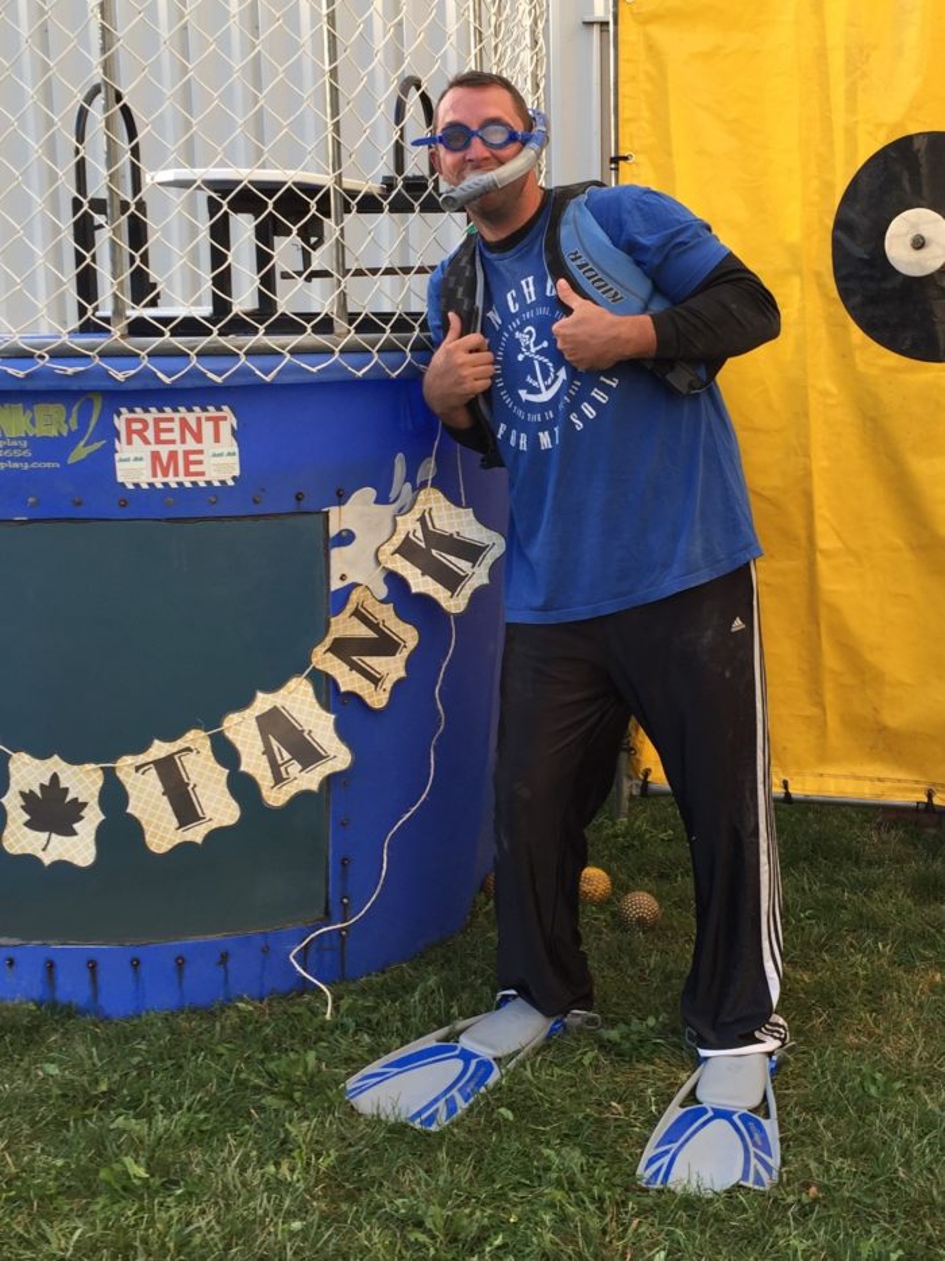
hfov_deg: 48.2
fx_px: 1056
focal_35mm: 29
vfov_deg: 61.7
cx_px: 472
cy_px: 630
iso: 32
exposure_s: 1/137
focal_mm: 4.15
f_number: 2.2
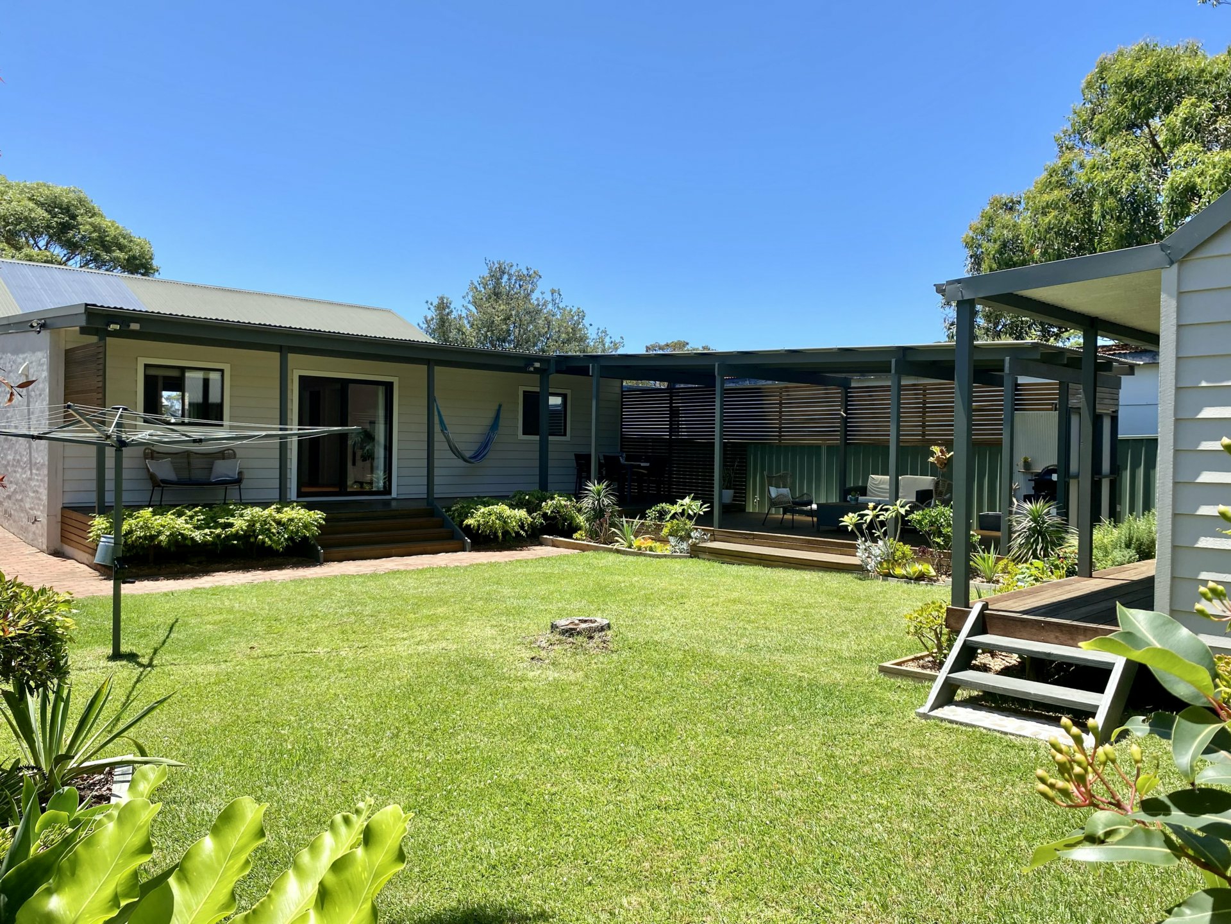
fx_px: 925
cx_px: 616
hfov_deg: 67.3
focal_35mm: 26
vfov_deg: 53.1
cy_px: 462
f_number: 1.8
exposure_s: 1/2028
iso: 32
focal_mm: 4.25
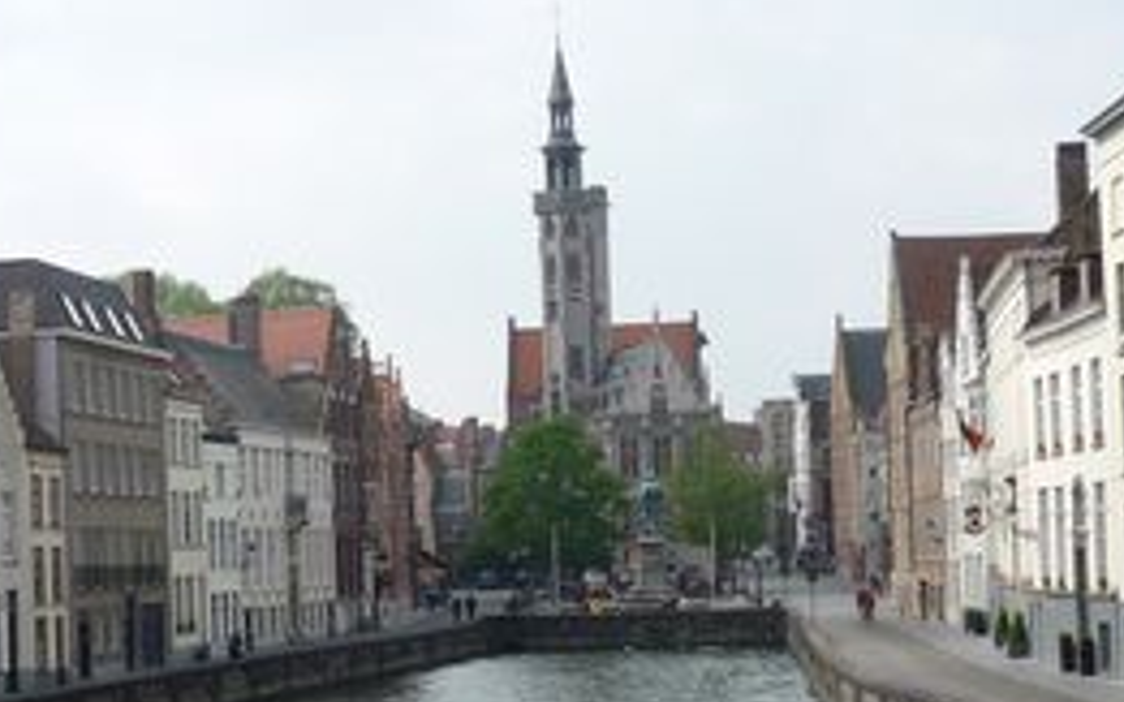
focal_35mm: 78
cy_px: 521
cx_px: 469
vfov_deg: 16.6
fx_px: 2389
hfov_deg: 26.4
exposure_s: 1/400
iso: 100
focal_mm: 5.2
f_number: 5
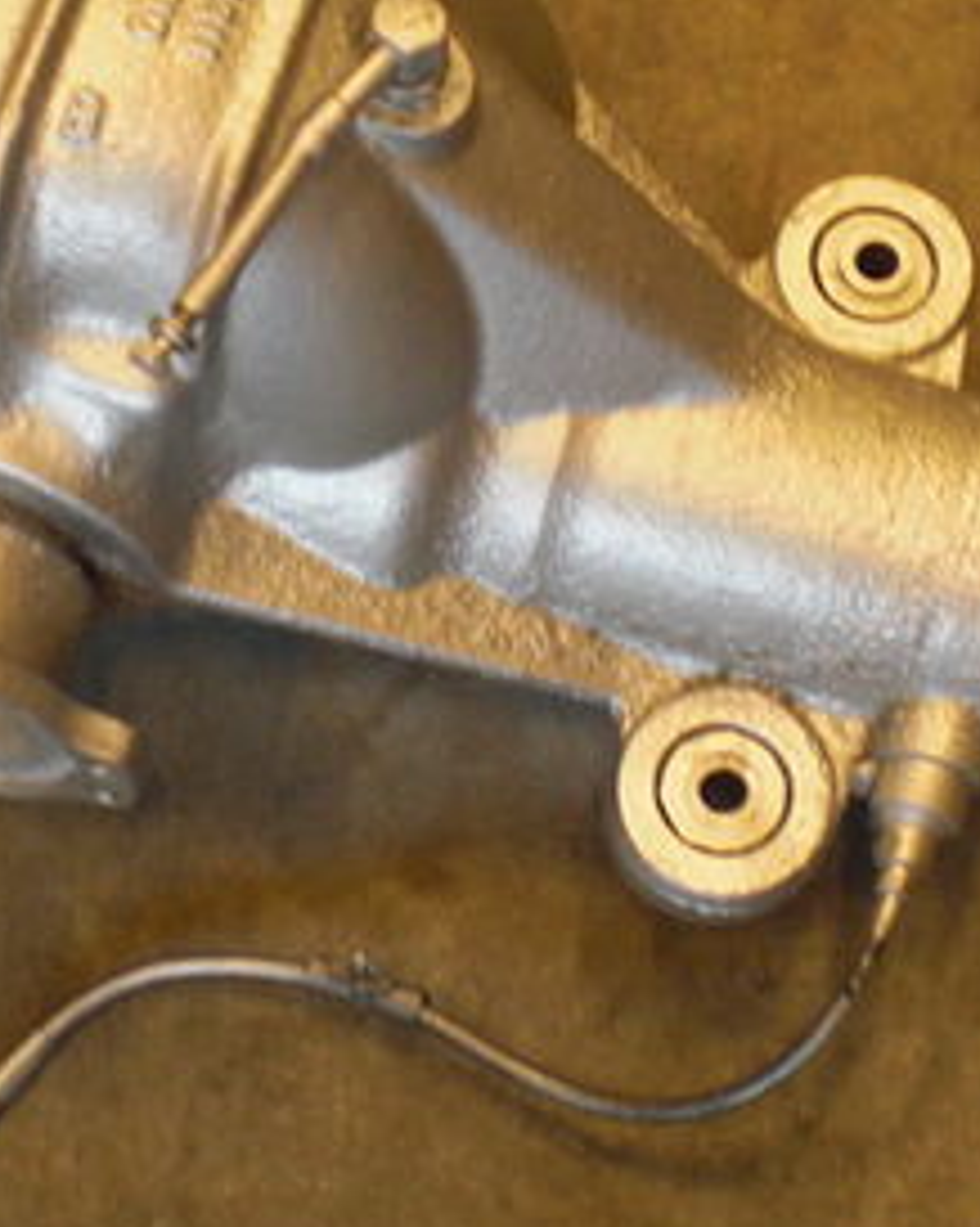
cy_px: 427
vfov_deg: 21.9
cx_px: 333
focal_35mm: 87
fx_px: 3158
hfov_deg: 17.6
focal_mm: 6.3
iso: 200
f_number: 3.1
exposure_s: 1/25
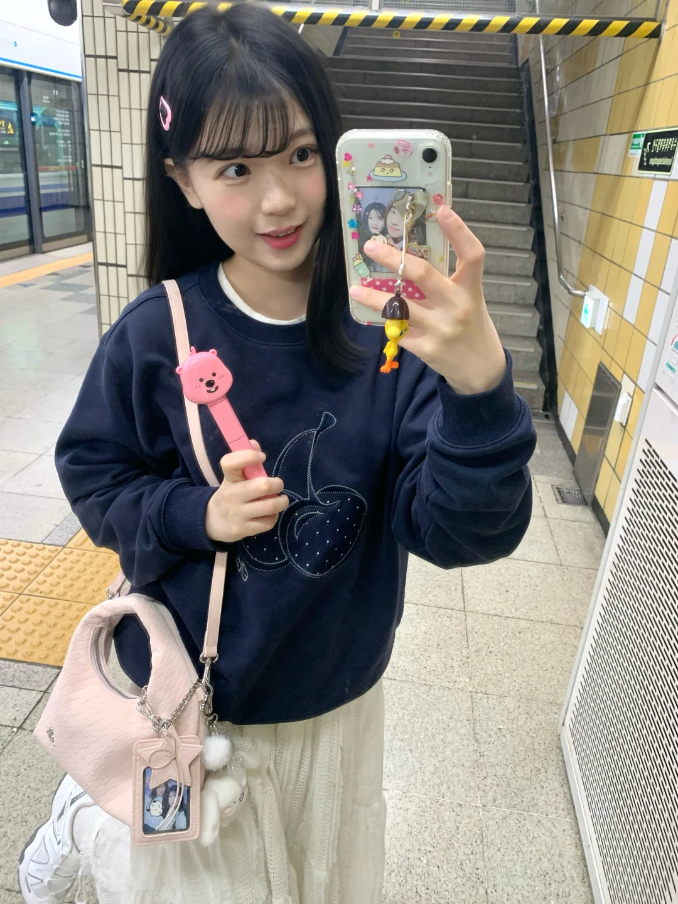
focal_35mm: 26
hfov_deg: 53.1
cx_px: 339
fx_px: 679
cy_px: 452
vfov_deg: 67.3
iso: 250
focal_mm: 4.25
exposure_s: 1/60
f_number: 1.8
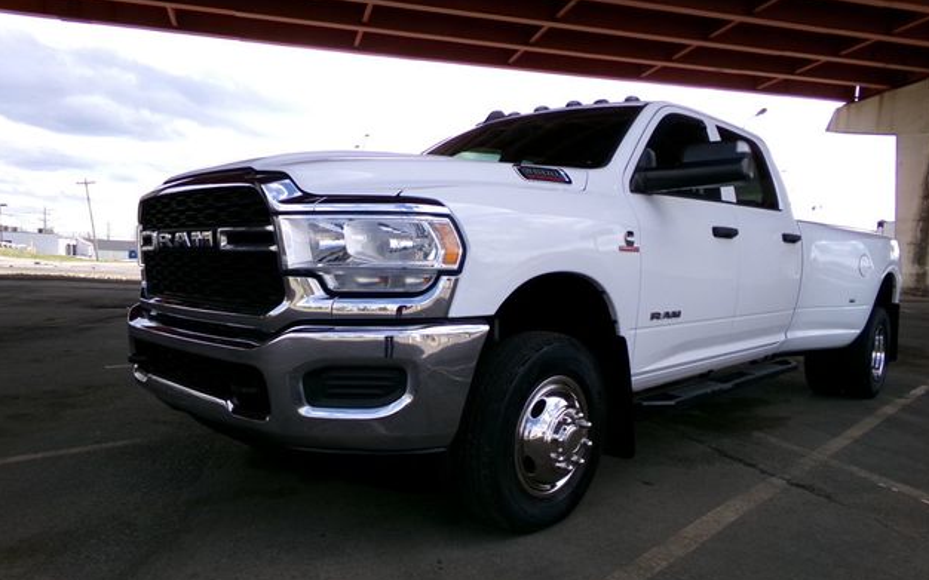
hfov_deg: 70.4
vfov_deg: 47.3
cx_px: 470
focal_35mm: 26
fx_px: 658
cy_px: 350
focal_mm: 4.3
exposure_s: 1/60
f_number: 11.07
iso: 114
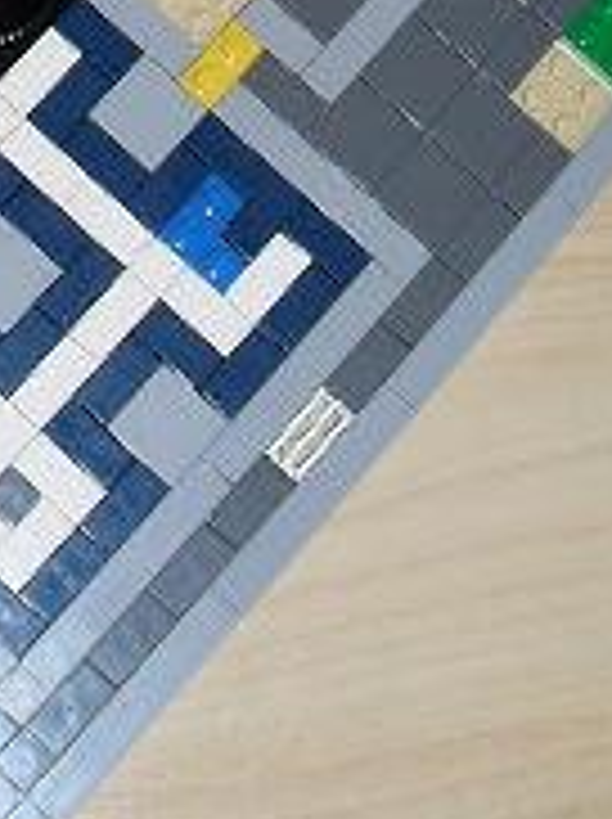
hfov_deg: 14.4
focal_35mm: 100
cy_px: -214
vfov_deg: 18.4
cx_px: -74
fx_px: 2363
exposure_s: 1/45
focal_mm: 6.3
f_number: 3.2
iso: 200
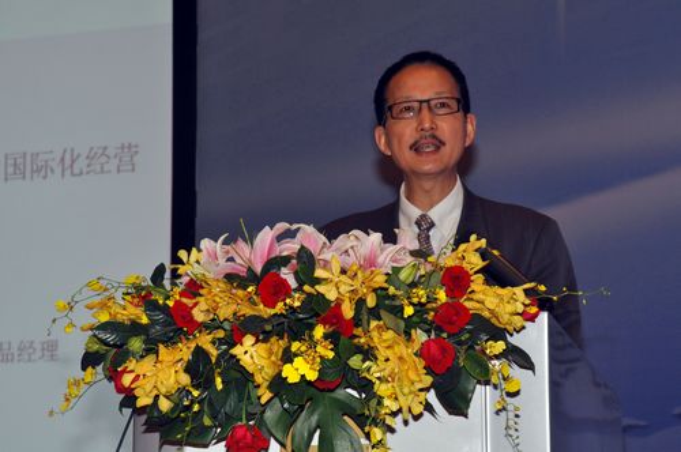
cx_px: 340
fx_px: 2409
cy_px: 226
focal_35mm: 128
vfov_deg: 10.7
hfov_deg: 16.1
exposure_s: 1/40
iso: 800
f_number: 10
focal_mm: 85
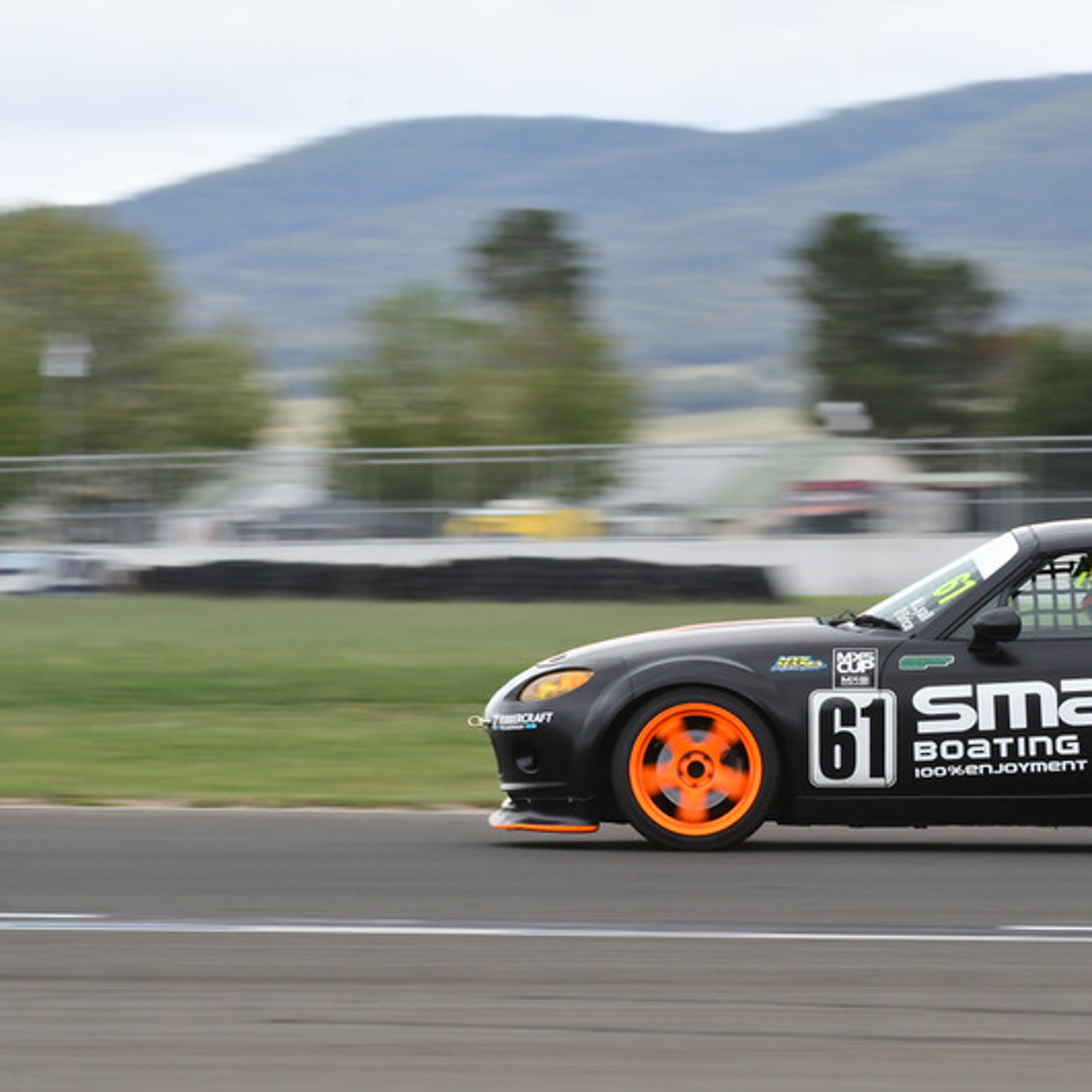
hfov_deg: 4.6
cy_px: 547
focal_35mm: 384
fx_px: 13705
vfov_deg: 4.6
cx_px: 794
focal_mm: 200
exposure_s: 1/200
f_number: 11
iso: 400
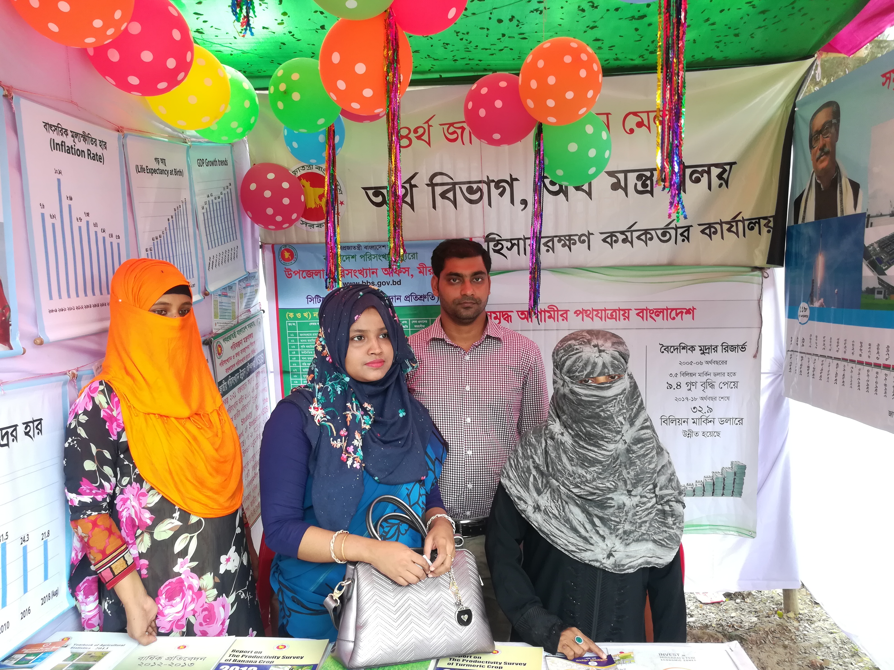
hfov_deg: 67.3
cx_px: 447
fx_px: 671
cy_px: 335
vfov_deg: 53.1
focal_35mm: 26
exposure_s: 1/33.3
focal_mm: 3.83
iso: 80
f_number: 2.2
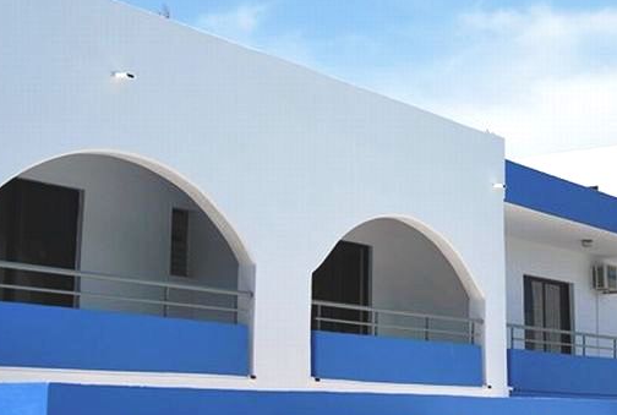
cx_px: 453
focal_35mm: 74
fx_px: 1268
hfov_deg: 27.0
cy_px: 130
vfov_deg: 18.5
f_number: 8
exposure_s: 1/500
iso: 100
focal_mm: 31
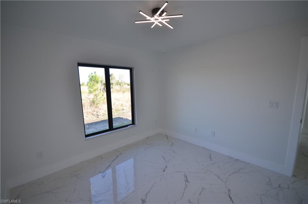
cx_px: 154
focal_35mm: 15
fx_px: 128
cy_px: 102
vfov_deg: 77.0
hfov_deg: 100.5
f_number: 5.6
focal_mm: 10
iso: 320
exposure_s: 1/125
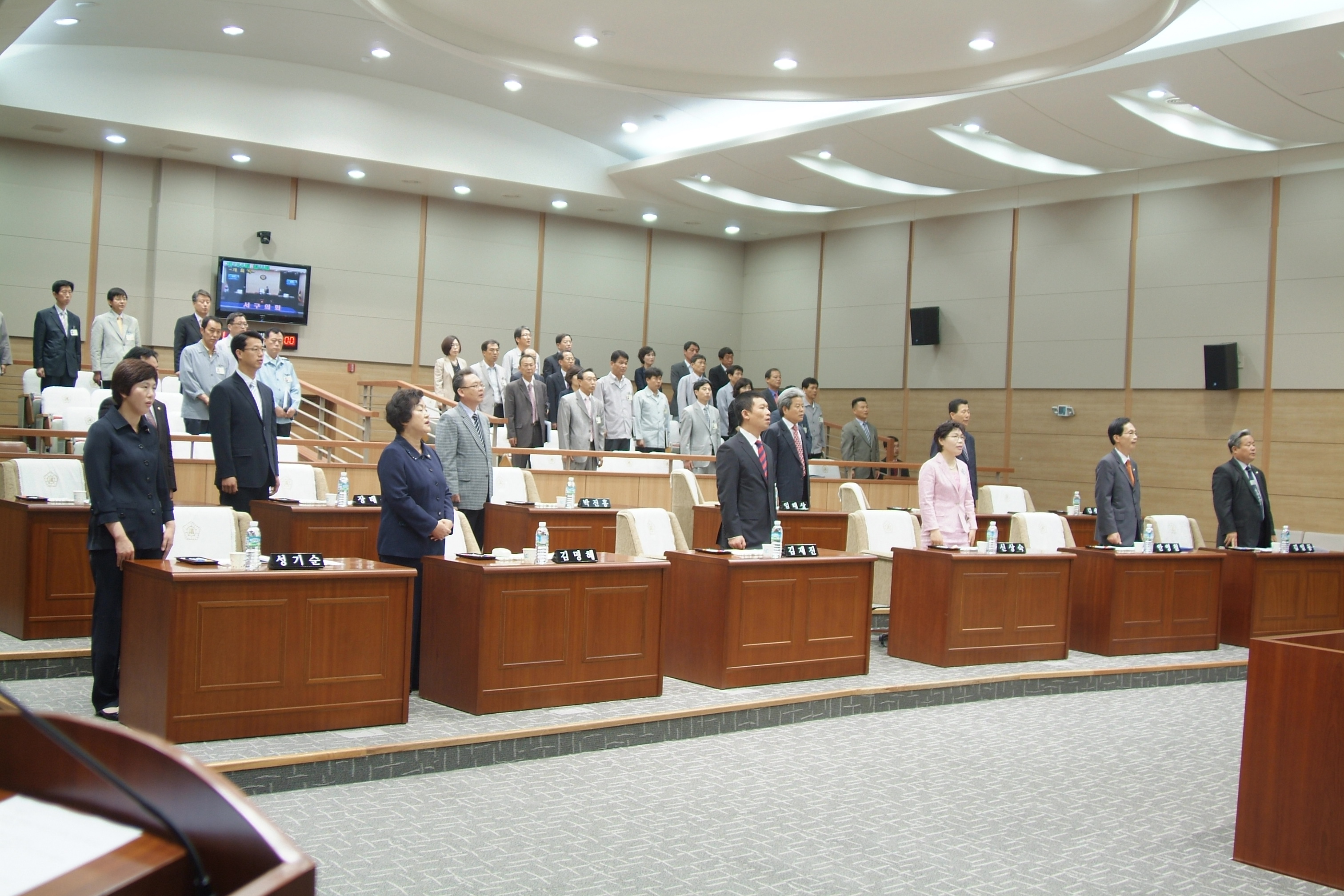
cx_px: 672
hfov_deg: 53.1
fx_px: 1344
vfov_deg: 36.9
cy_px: 448
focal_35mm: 36
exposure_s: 1/20
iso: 400
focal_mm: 24
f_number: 2.8
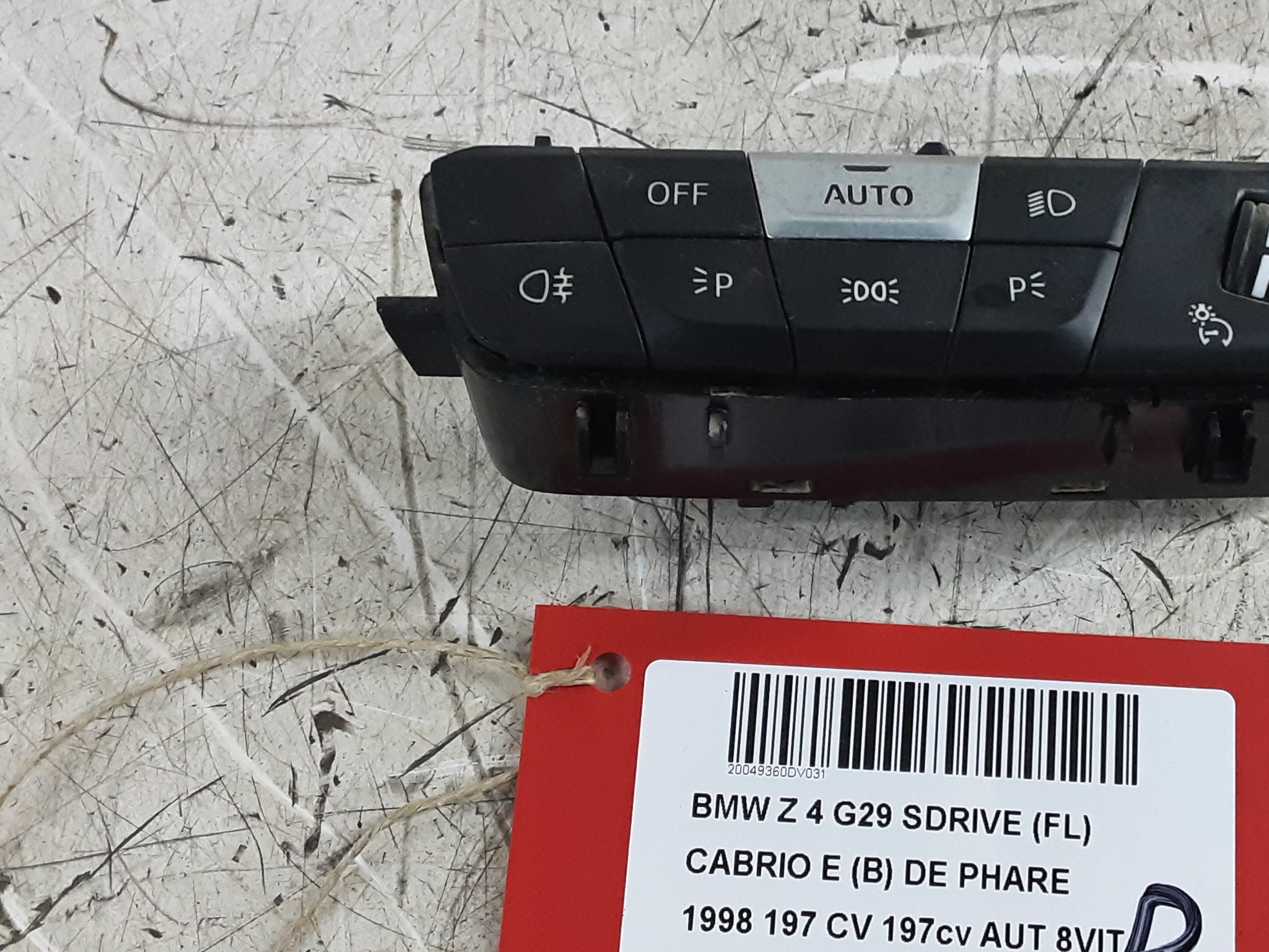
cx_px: 909
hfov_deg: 42.8
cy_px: 502
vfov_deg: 33.6
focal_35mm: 43
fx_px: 1576
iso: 200
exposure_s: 1/50
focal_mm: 2.91
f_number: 1.9
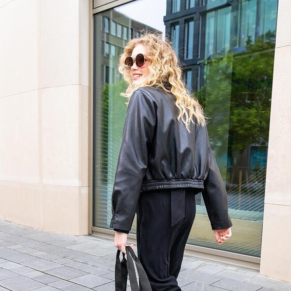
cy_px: 219
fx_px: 371
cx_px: 146
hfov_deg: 42.8
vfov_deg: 41.5
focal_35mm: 39
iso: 1600
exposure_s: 1/500
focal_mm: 30
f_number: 5.6
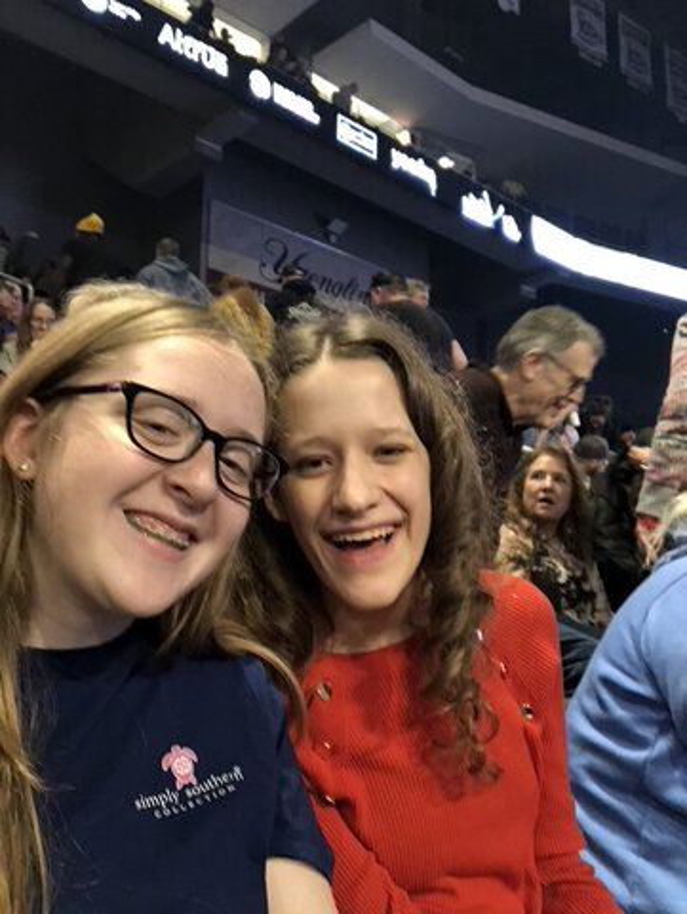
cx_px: 344
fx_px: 845
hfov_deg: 44.2
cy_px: 457
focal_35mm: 32
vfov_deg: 56.8
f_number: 2.2
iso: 400
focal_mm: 2.87
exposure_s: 1/30
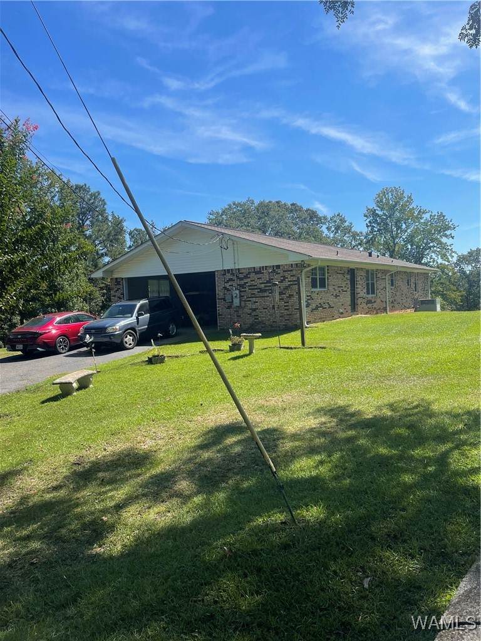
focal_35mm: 25
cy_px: 320
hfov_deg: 54.9
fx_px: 463
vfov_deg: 69.4
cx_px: 240
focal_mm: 5.1
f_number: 1.6
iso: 32
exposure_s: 1/2924
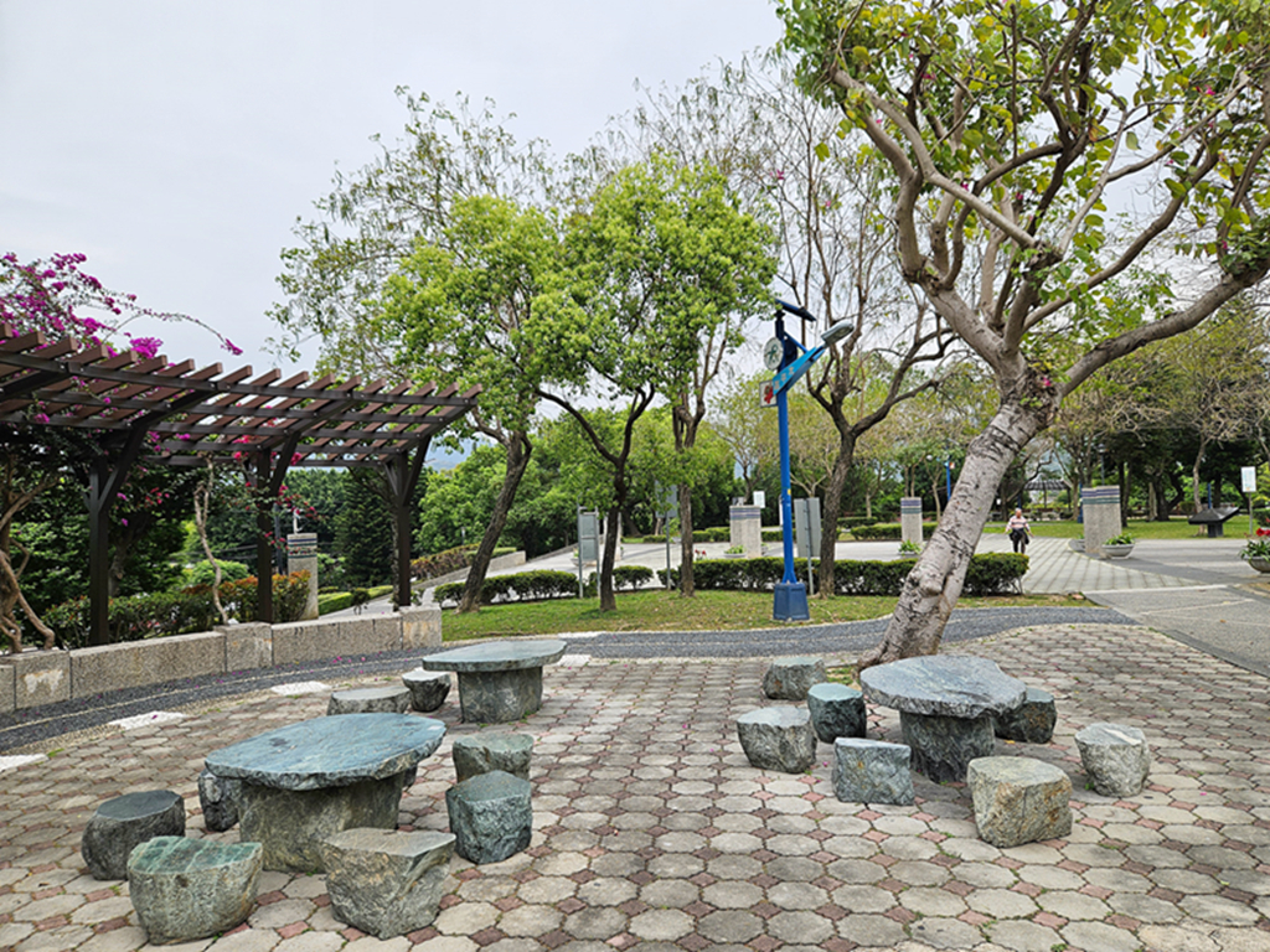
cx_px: 635
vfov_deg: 58.9
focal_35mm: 23
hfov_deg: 73.9
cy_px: 476
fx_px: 844
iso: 25
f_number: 1.8
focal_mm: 5.4
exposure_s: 1/631
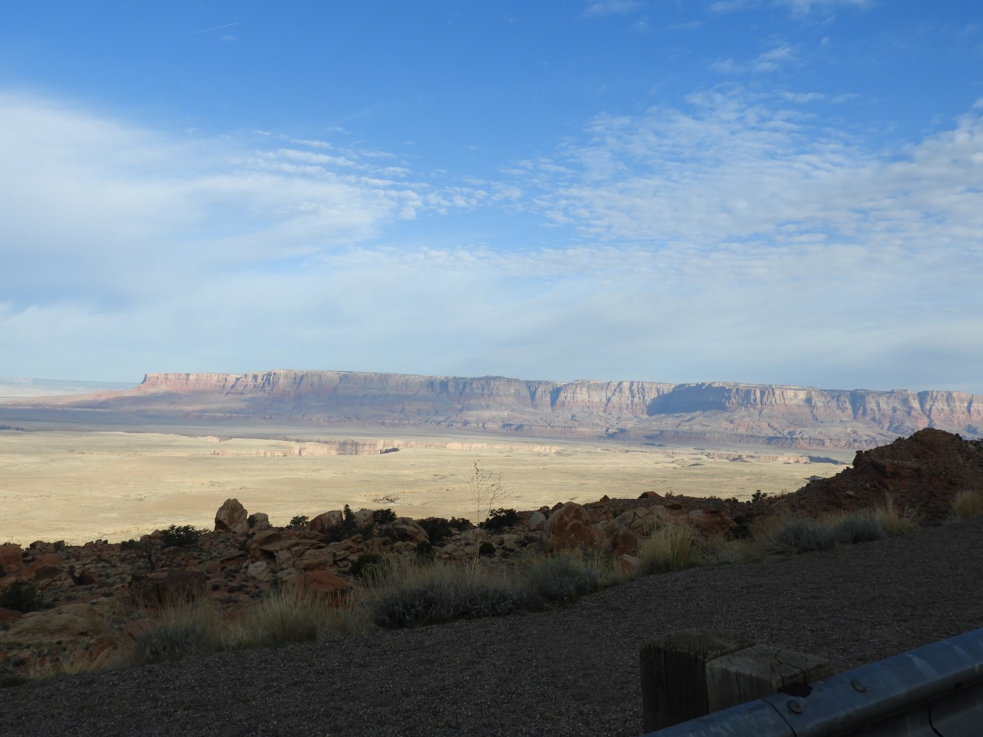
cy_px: 368
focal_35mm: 33
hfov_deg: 55.4
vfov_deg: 42.9
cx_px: 492
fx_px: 937
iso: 100
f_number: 3.6
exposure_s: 1/1000
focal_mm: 5.9
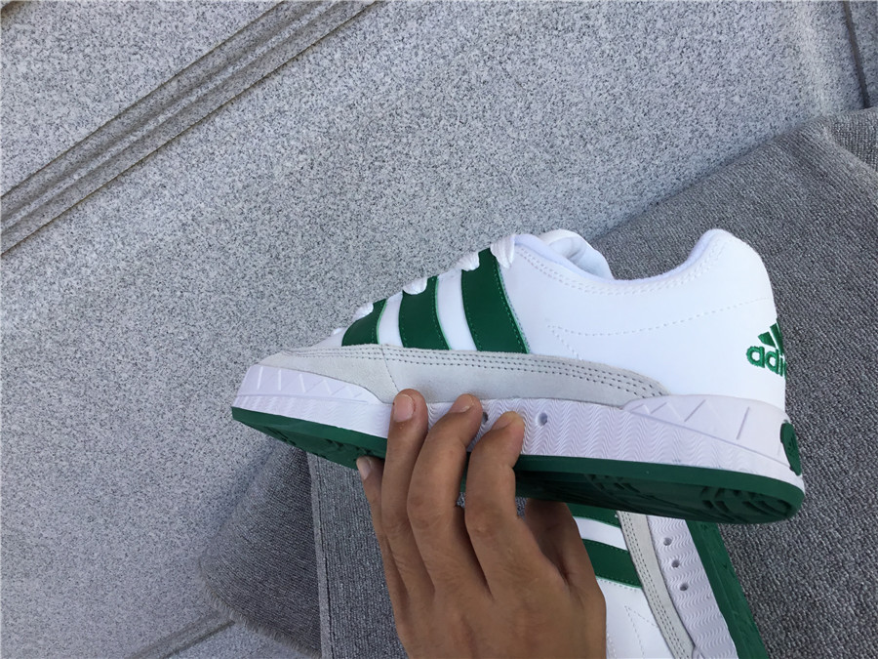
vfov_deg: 45.4
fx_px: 786
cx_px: 439
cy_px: 330
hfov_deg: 58.4
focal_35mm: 31
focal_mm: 3.3
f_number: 2.4
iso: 25
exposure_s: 1/388
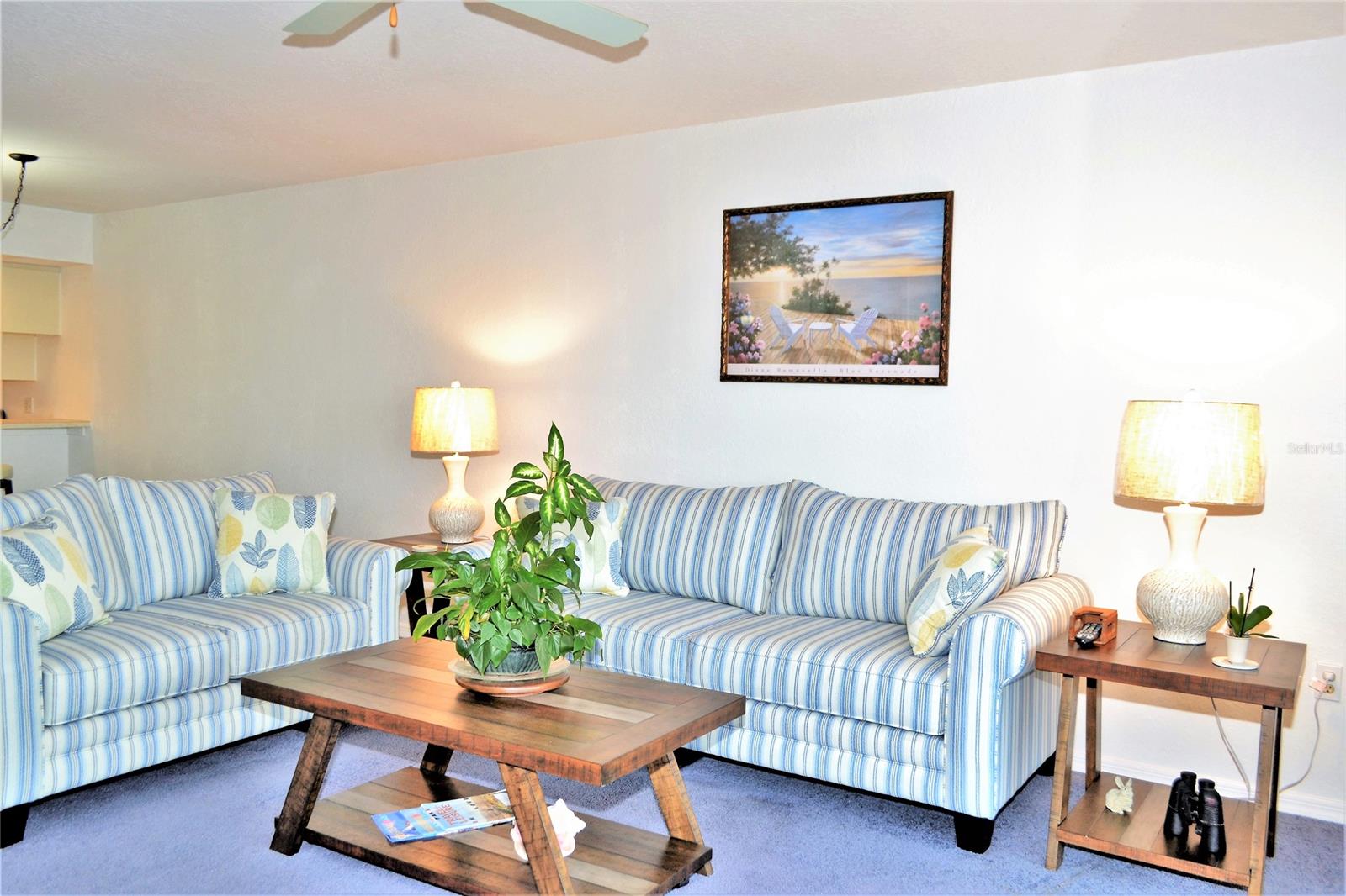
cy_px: 448
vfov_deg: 47.9
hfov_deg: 67.4
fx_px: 1009
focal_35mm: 27
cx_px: 673
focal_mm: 18
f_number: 4
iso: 640
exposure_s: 1/60
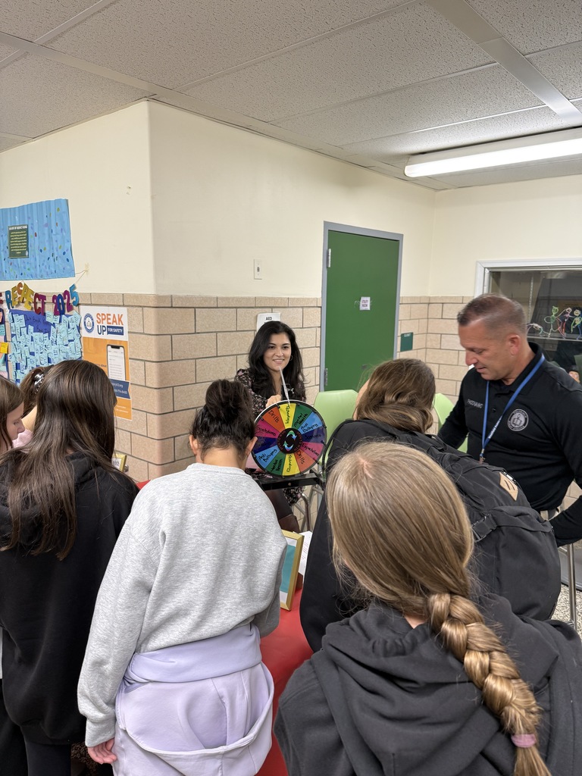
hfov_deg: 56.8
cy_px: 388
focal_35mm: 24
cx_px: 291
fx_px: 538
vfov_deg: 71.6
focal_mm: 6.76
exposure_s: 1/60
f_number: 1.78
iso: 125
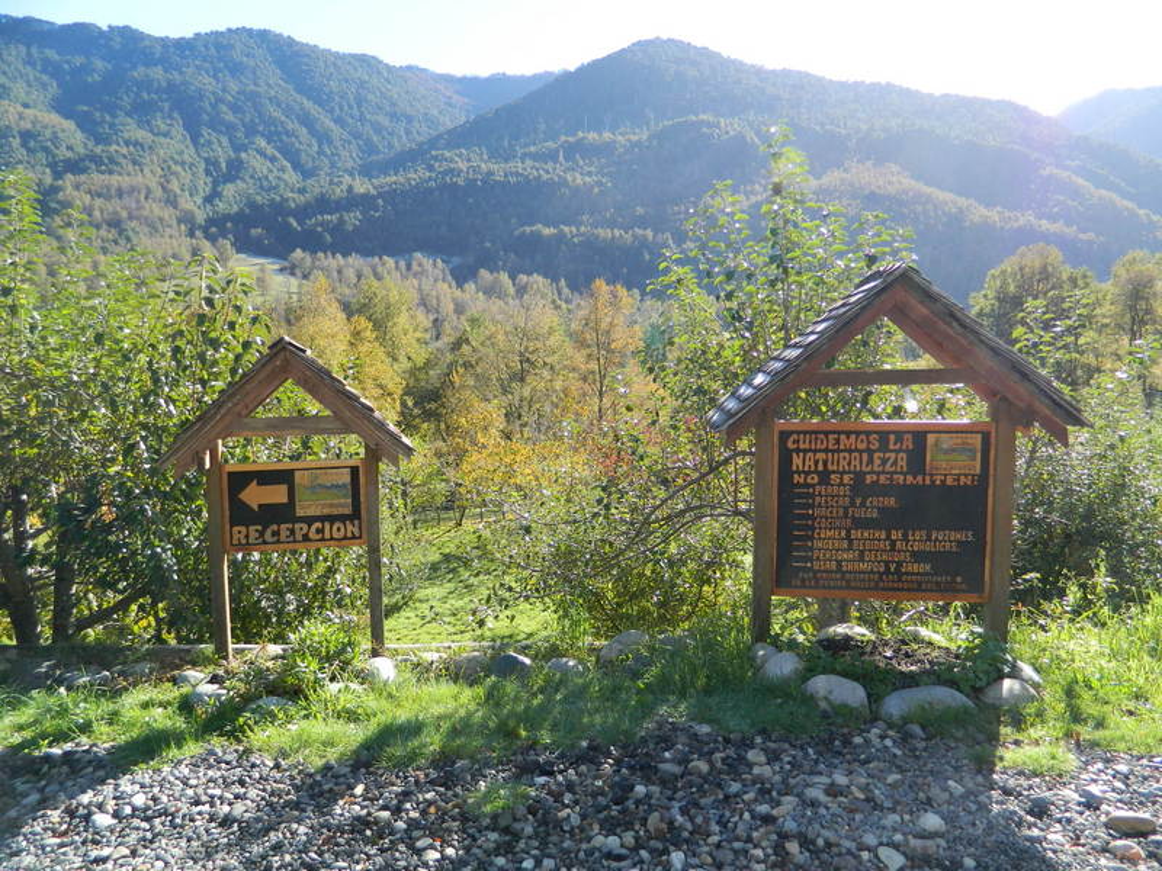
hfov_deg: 69.4
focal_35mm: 25
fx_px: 839
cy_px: 436
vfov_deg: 54.9
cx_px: 581
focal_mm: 4.5
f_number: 3.1
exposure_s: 1/320
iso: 110
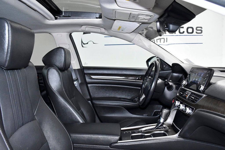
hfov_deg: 61.9
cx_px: 112
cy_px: 75
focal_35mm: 30
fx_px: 188
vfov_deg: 43.6
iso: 2500
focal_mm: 20
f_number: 6.3
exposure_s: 1/160
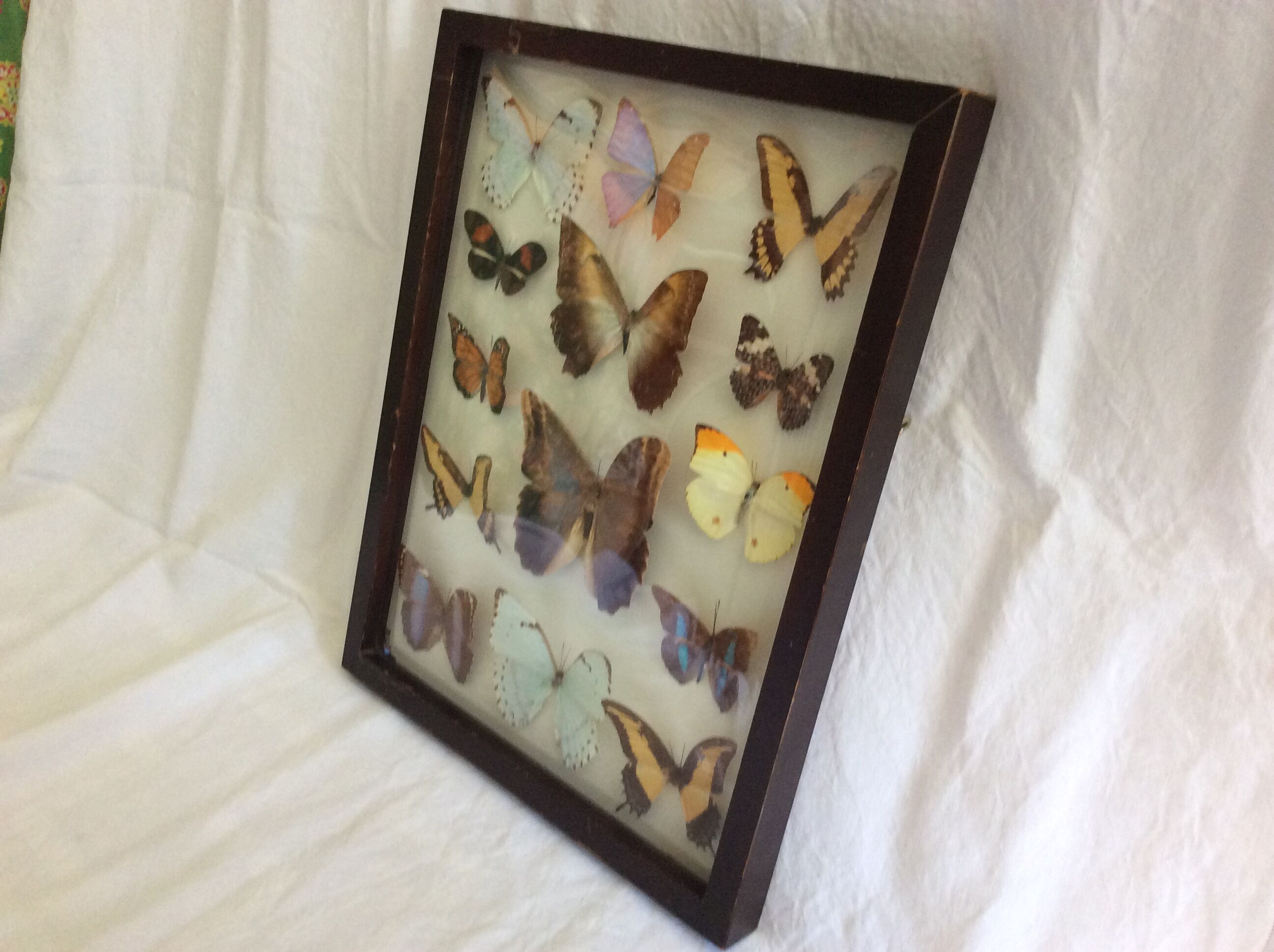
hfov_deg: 56.9
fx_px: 1176
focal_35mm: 32
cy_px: 476
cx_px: 637
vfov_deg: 44.1
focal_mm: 3.3
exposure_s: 1/25
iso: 125
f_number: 2.4
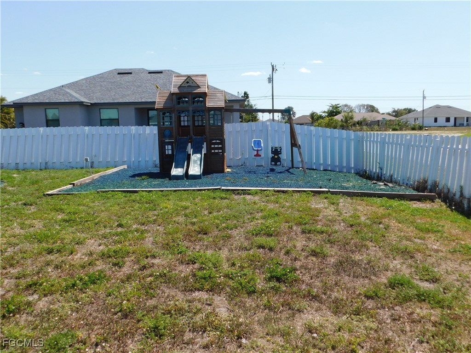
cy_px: 176
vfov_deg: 46.8
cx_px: 236
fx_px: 408
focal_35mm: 30
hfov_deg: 60.0
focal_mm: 5.3
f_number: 3.2
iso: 125
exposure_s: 1/1250
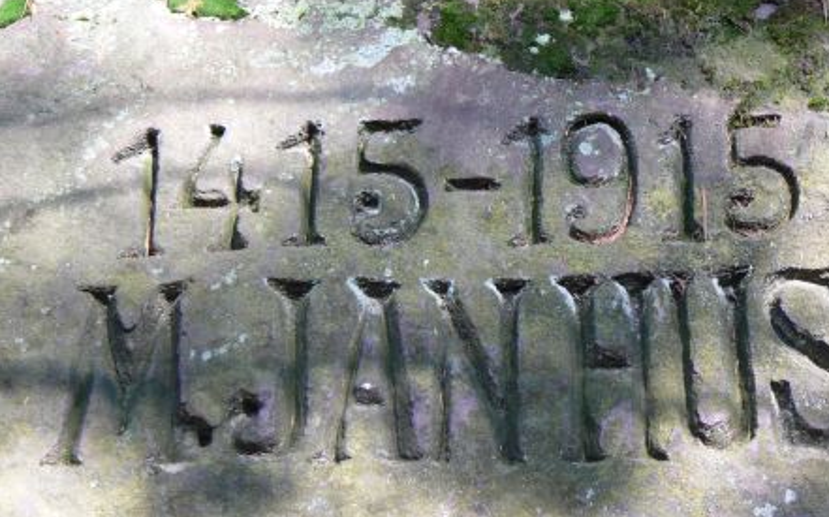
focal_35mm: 95
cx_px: 466
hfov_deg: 21.9
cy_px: 270
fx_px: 2145
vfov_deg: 13.7
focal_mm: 13.1
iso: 80
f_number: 3.2
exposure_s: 1/40
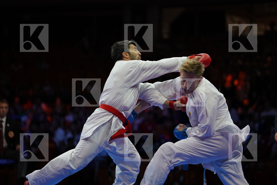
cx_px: 138
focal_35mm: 176
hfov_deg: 11.7
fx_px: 1354
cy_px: 92
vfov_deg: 7.8
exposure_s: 1/1000
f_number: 2.8
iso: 1000
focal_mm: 176
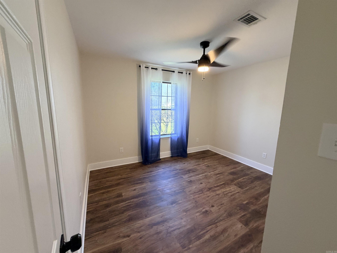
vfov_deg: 85.7
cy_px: 126
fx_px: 136
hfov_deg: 102.1
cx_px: 168
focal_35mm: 14
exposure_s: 1/60
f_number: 2.2
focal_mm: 2.22
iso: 250
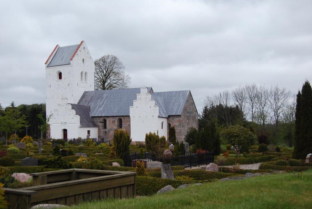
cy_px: 104
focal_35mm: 46
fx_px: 404
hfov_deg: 42.3
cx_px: 156
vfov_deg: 29.0
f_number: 5
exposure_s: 1/1250
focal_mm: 31
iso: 400
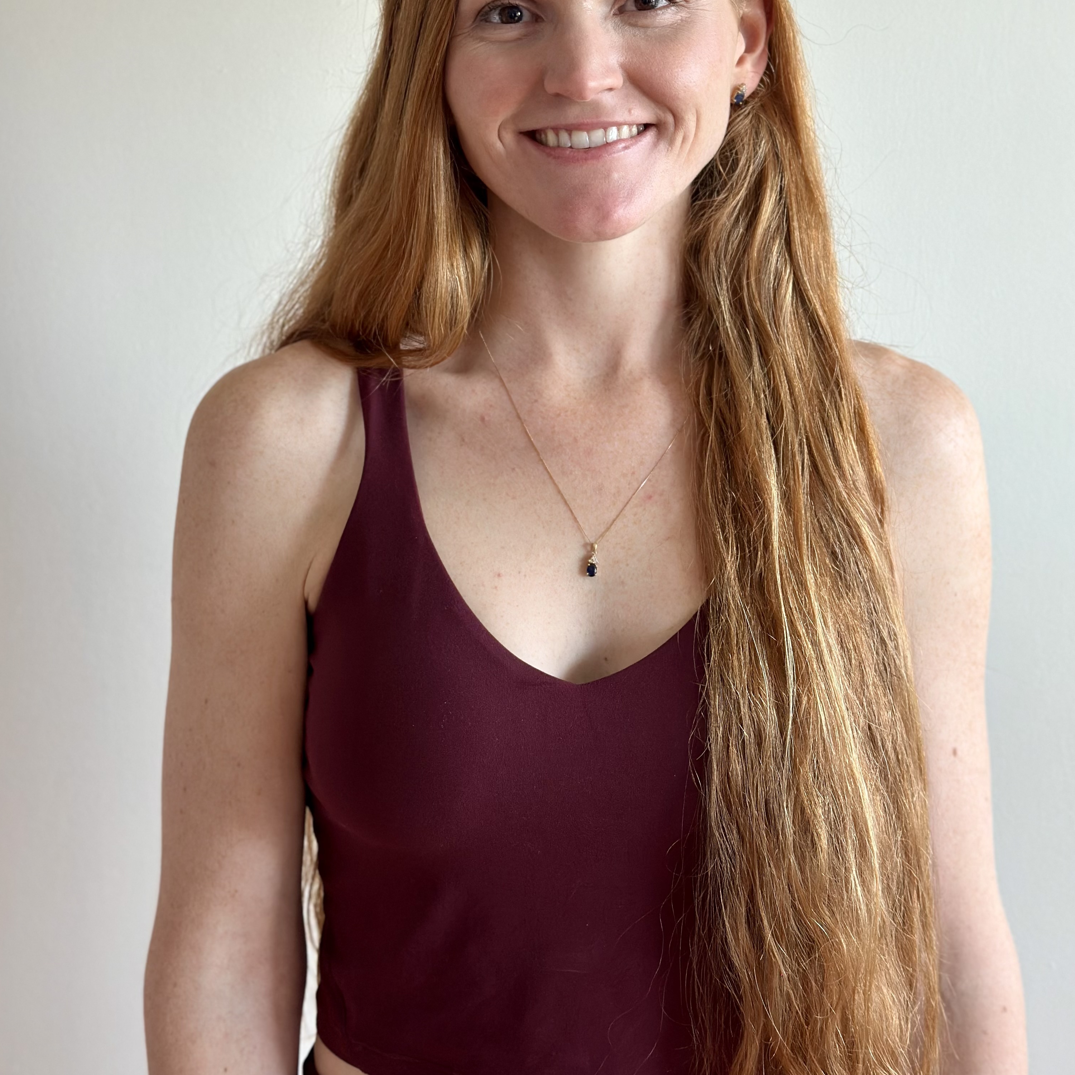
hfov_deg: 30.0
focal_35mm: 57
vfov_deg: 29.9
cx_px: 539
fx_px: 2003
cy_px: 401
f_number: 1.78
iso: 160
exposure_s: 1/60
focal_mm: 6.86
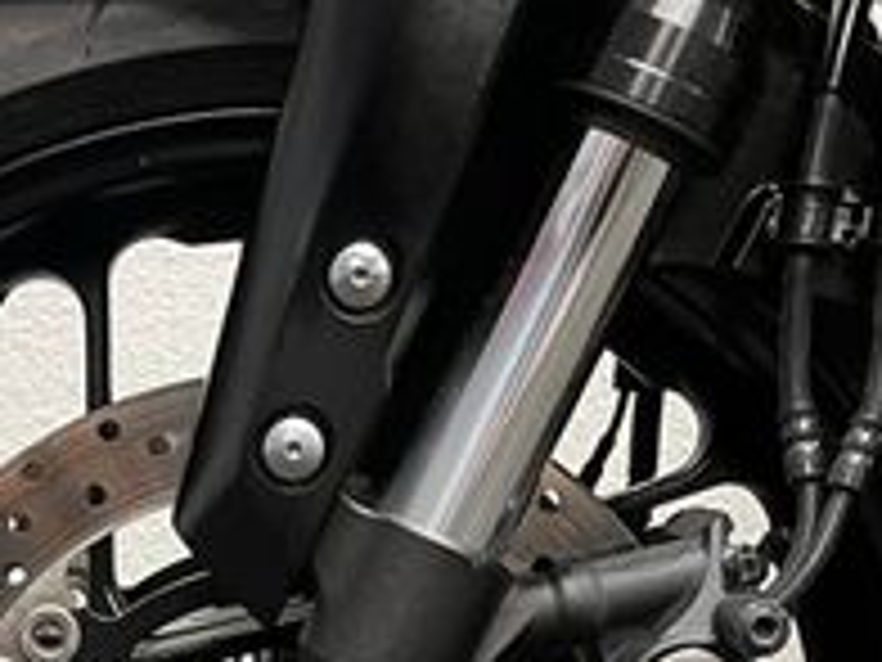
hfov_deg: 22.8
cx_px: 212
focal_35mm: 85
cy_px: 784
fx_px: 2166
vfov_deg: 16.7
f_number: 1.6
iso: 200
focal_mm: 5.1
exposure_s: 1/50
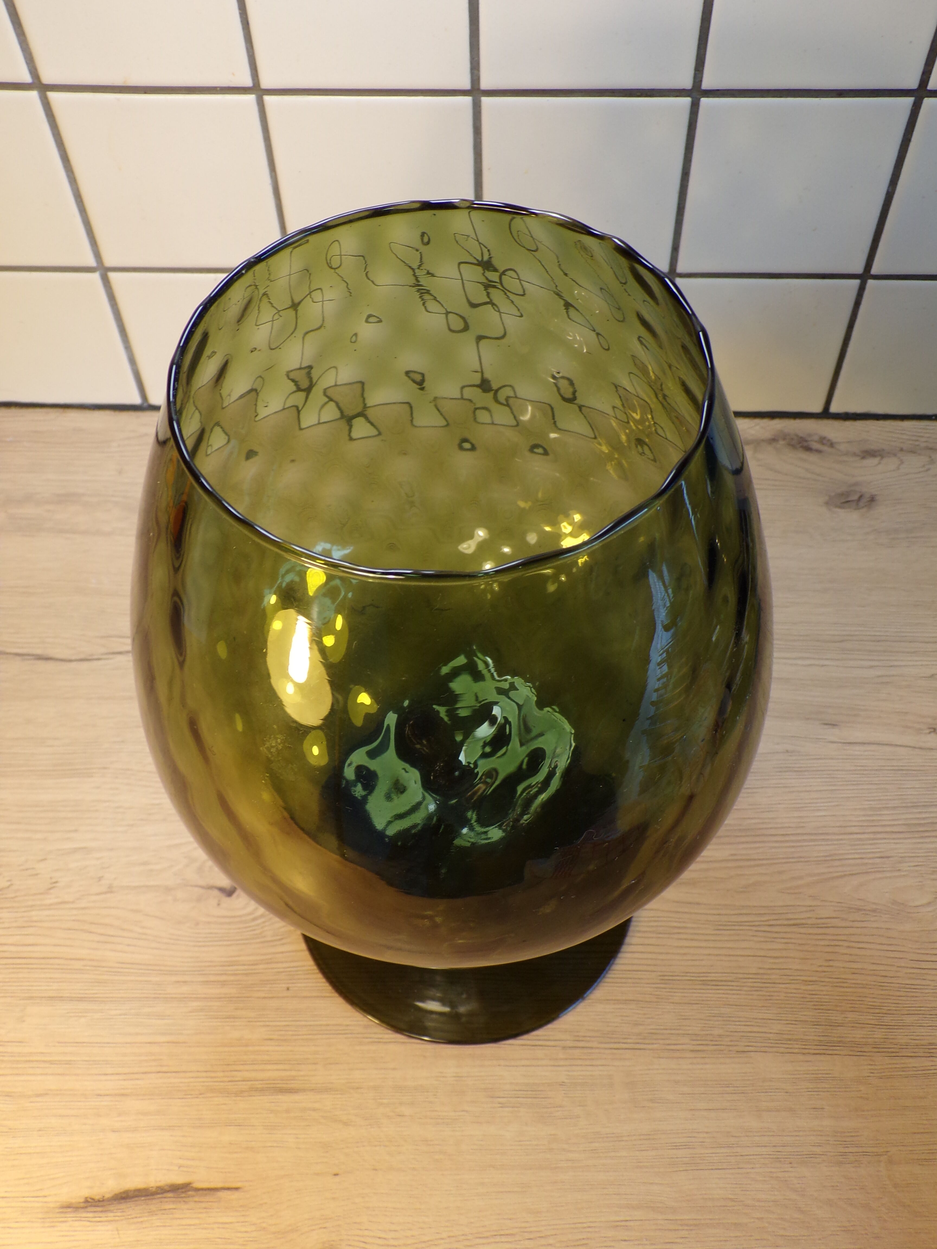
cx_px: 468
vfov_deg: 56.8
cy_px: 624
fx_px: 1155
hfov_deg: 44.2
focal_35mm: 32
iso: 108
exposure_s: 1/34
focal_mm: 5.8
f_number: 3.2
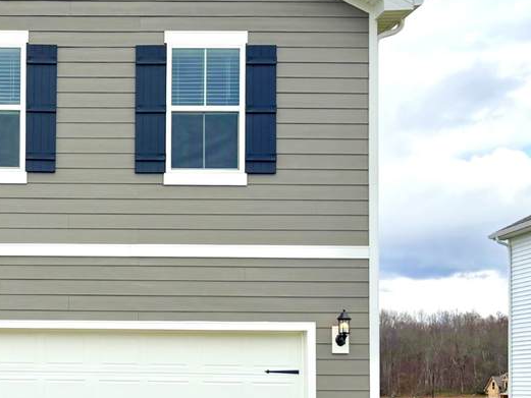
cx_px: -56
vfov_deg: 24.8
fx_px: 905
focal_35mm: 59
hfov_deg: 29.4
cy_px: 215
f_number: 1.78
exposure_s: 1/3279
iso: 80
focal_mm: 6.76
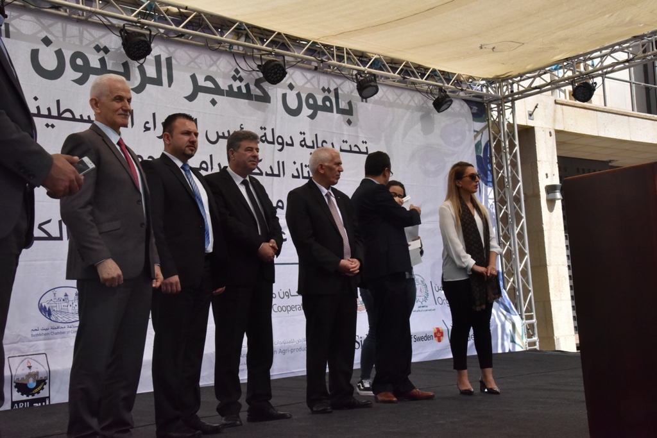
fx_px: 840
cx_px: 328
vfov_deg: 29.3
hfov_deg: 42.7
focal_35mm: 46
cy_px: 219
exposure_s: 1/1600
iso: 3200
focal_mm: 46
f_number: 20
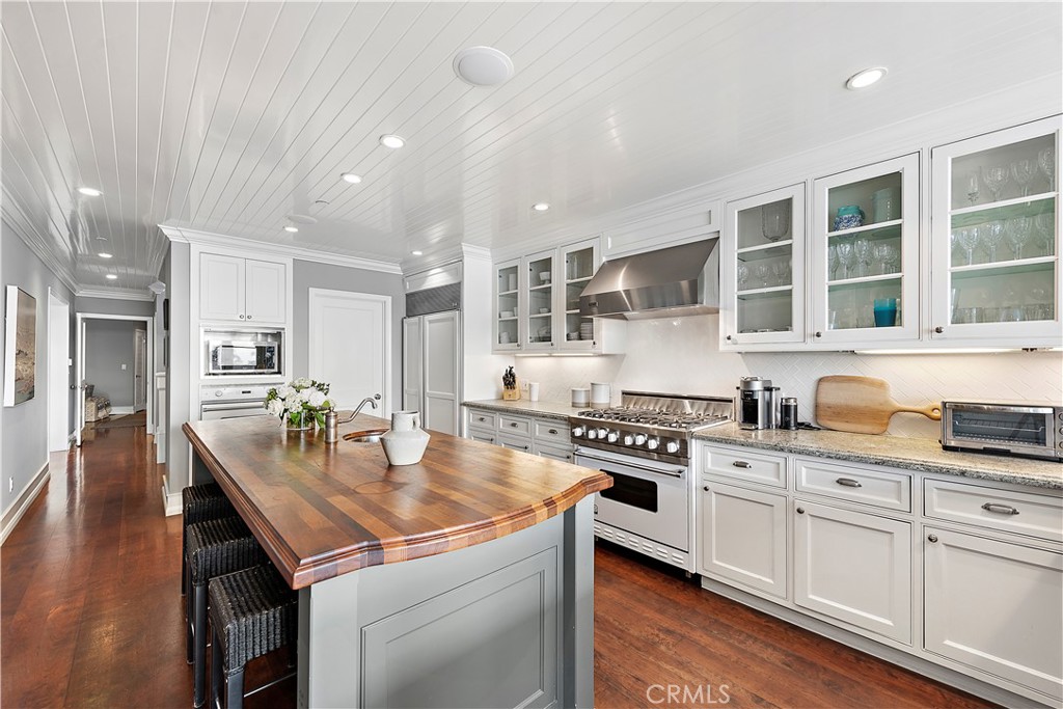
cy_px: 354
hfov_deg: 100.4
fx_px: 443
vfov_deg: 77.3
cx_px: 532
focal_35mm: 15
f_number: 7.1
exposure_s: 1/30
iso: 125
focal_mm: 15
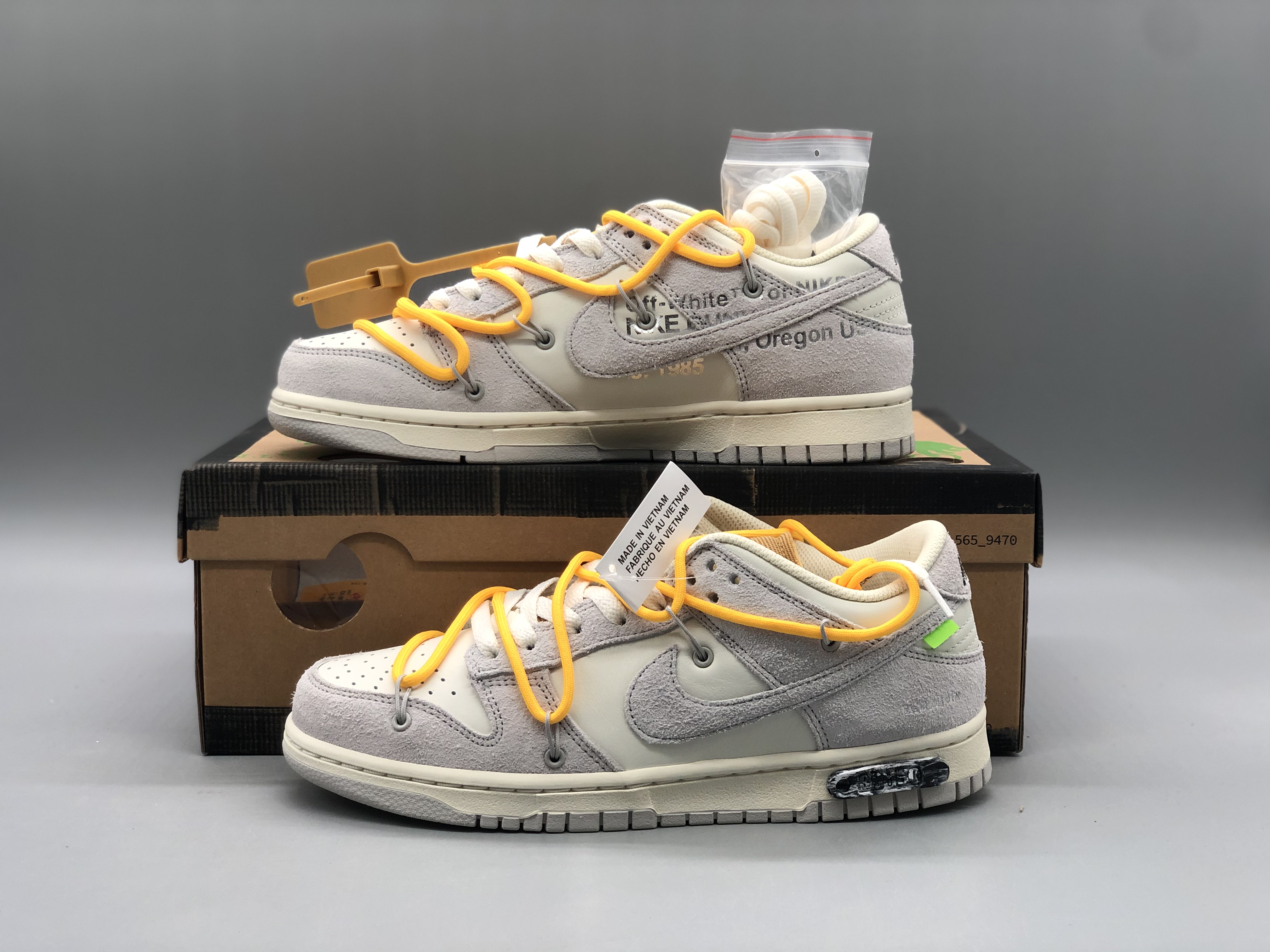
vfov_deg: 28.0
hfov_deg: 36.8
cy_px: 476
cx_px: 635
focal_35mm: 52
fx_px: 1908
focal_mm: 6
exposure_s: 1/57
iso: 32
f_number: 2.4
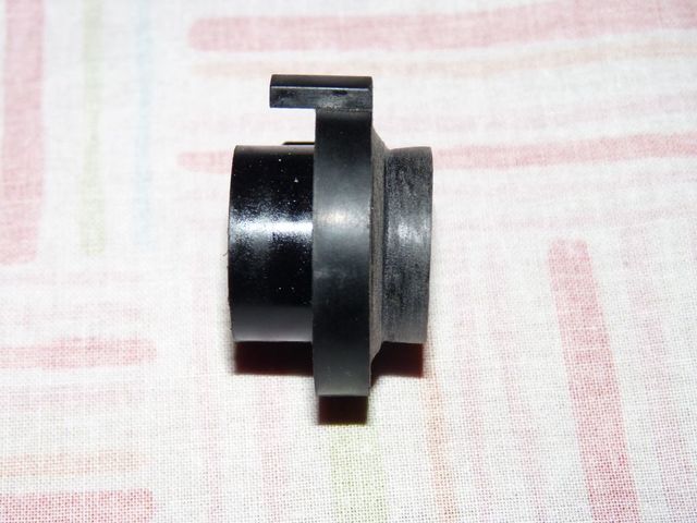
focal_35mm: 84
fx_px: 1691
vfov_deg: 17.6
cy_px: 262
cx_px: 348
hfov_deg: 23.3
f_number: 3.4
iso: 100
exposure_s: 1/40
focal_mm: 14.9
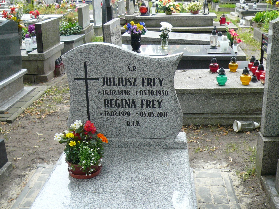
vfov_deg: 32.2
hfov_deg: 42.1
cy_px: 104
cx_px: 140
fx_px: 363
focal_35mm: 45
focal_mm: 4.9
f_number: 2.9
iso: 100
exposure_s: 1/125
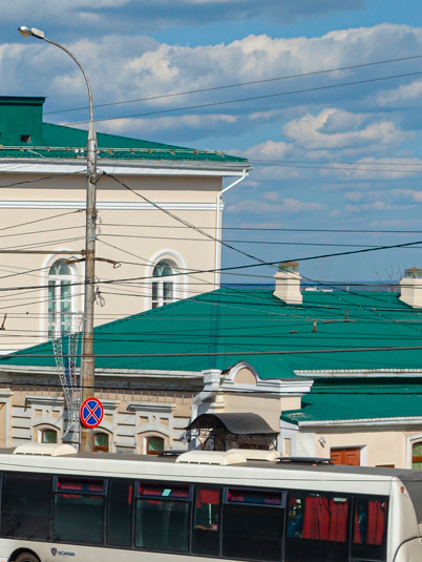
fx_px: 2143
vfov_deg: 14.9
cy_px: 421
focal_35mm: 132
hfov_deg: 10.8
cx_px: -218
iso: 80
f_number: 5.6
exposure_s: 1/800
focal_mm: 18.02
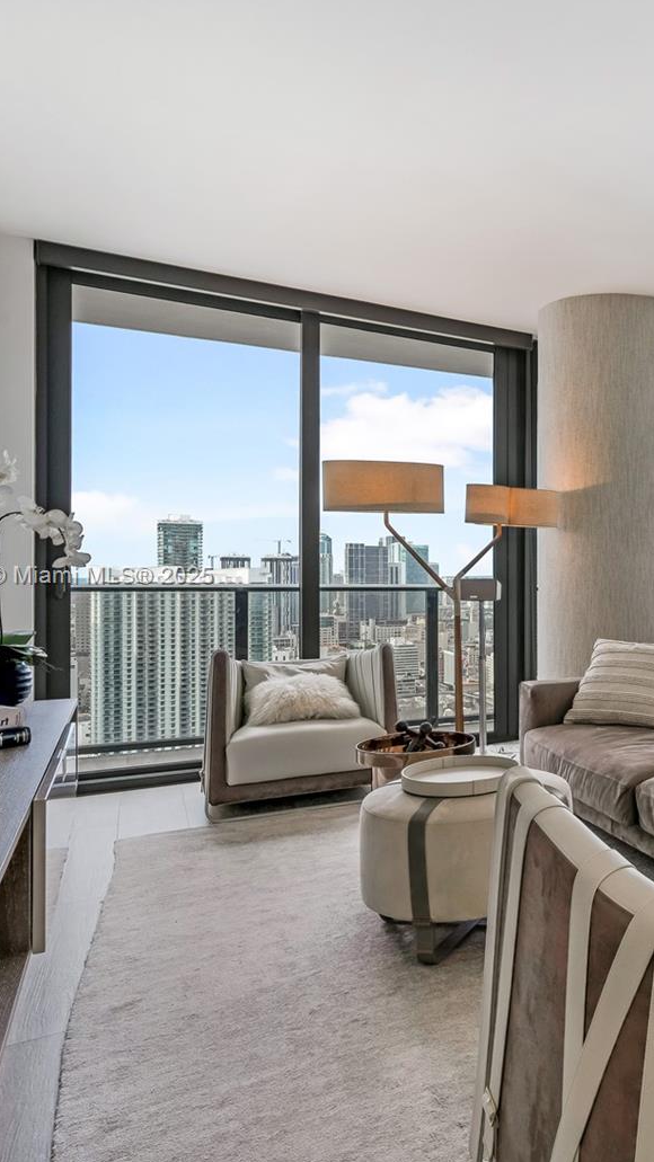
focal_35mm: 26
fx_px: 801
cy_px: 577
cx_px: 754
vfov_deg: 71.9
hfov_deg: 36.1
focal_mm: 16
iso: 125
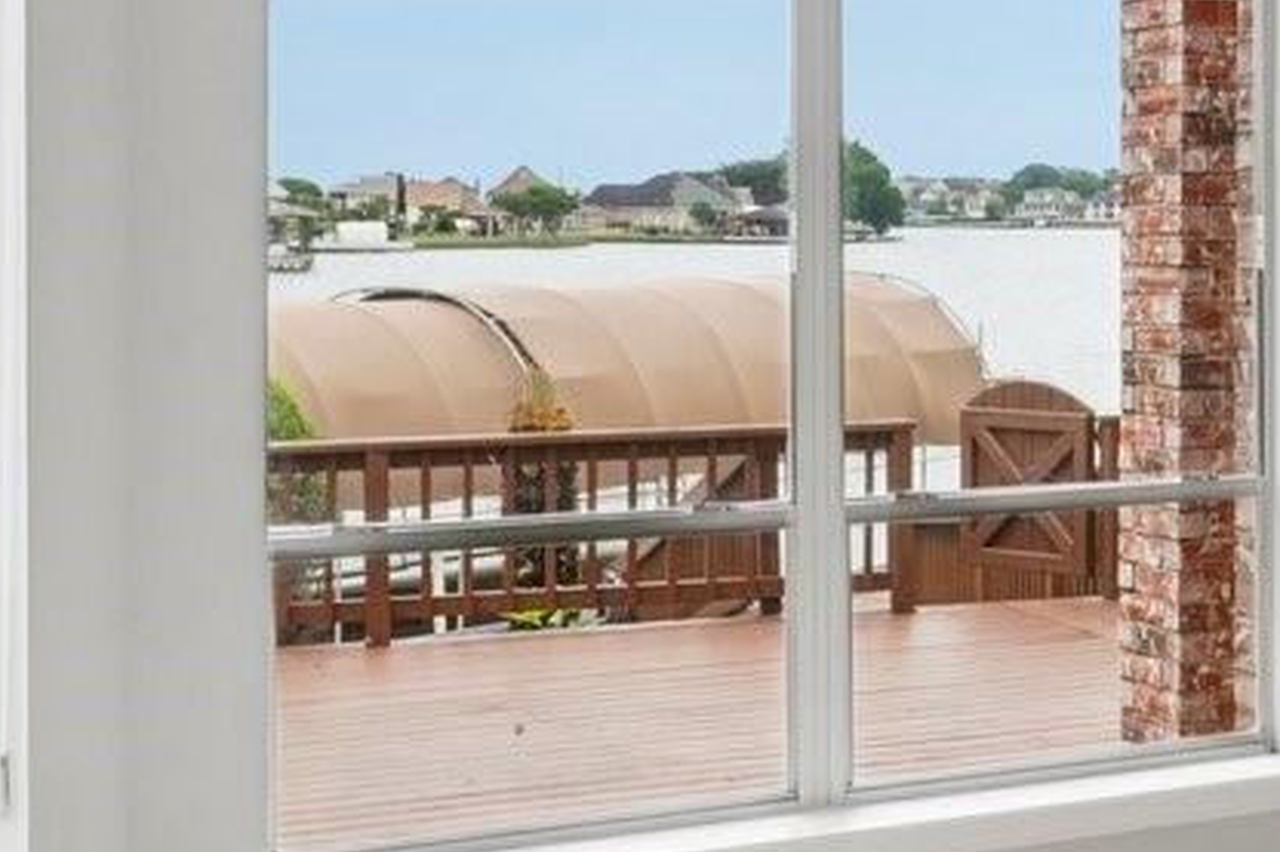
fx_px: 2452
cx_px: 1369
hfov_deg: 27.1
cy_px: 198
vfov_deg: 19.6
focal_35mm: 69
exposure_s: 1/400
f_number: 8
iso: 500
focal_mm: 14
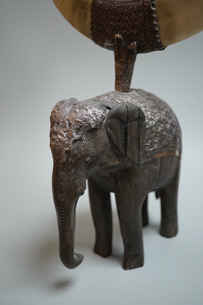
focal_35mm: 45
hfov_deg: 29.9
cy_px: 152
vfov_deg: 43.6
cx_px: 102
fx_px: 381
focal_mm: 30
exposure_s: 1/400
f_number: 5
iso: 2500
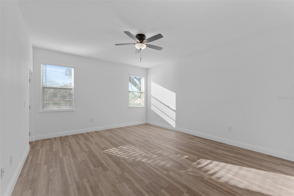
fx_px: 122
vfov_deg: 77.3
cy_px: 98
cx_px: 147
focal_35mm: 15
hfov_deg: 100.4
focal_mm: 10
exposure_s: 1/5
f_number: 8
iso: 100
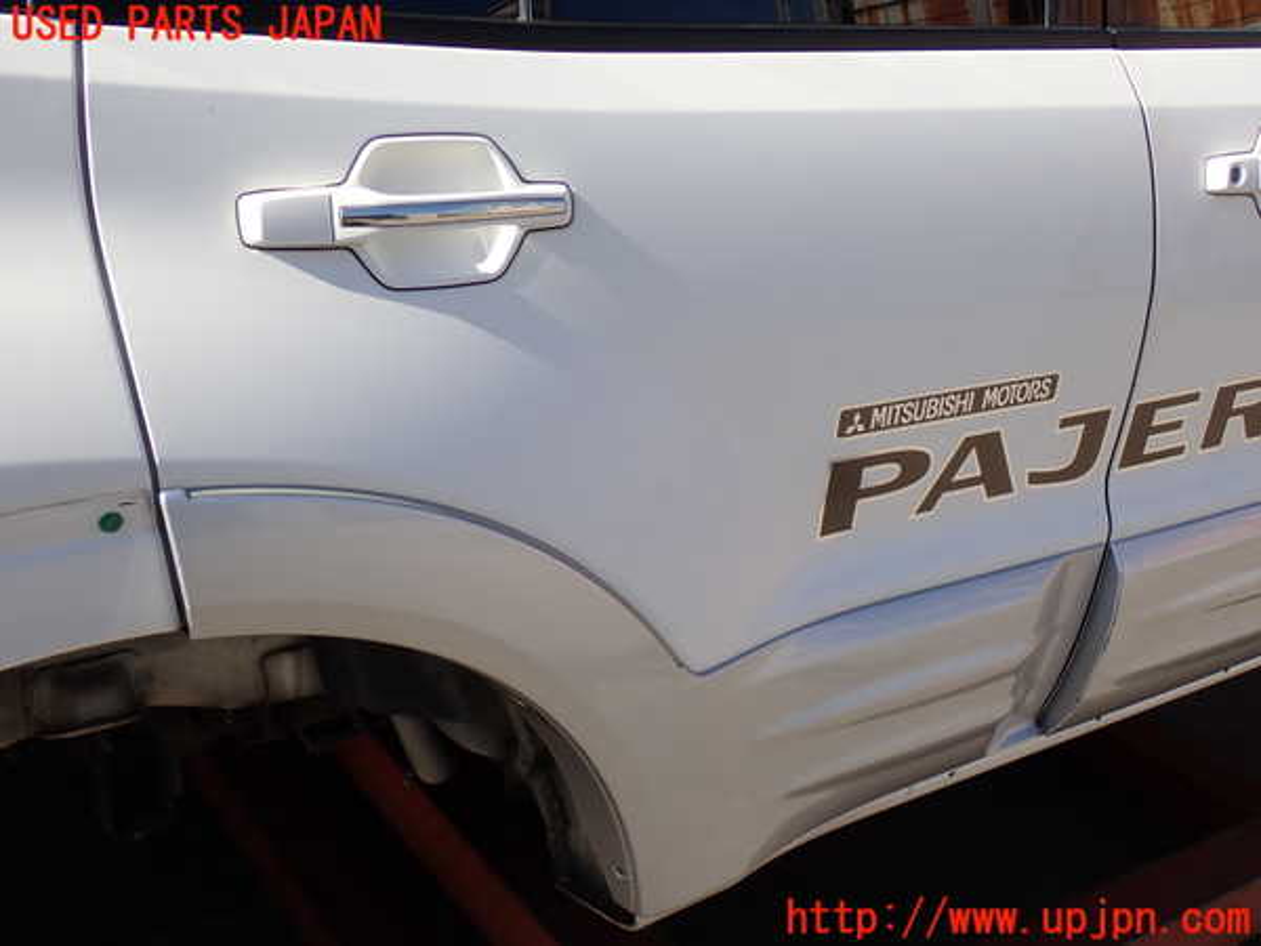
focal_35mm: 41
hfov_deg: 45.8
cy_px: 473
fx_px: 1494
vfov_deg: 35.1
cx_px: 630
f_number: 4
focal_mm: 7.31
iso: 100
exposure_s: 1/640
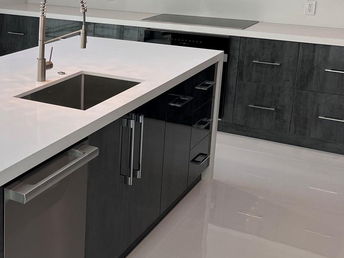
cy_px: 76
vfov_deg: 25.0
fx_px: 577
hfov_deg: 31.6
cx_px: 33
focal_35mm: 58
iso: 40
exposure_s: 1/120
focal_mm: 5.7
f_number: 1.5
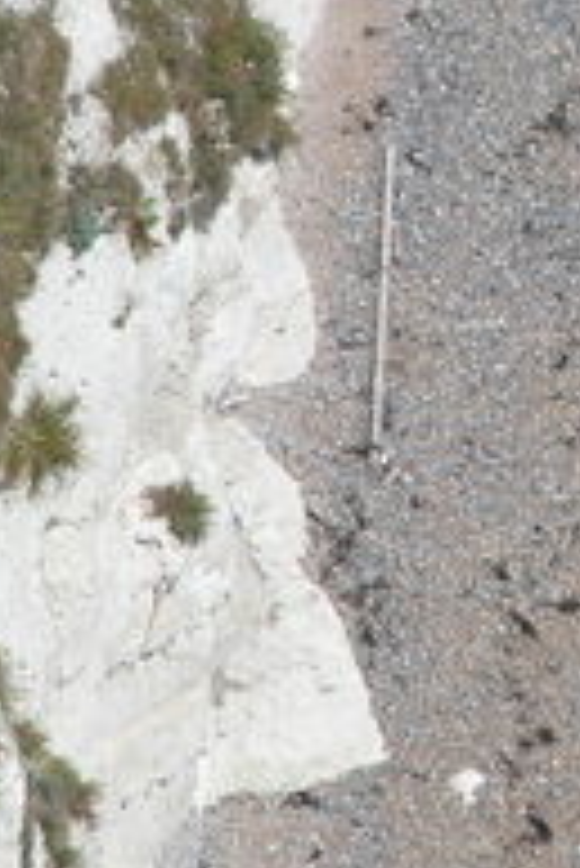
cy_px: 333
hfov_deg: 2.4
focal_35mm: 572
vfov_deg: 3.6
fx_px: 13798
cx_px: 872
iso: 100
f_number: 6.6
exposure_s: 1/445
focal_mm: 67.7
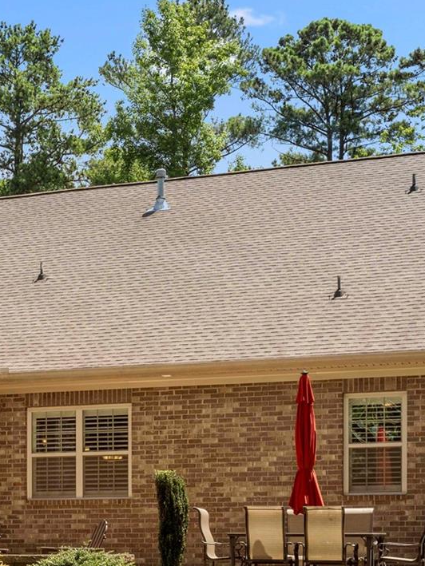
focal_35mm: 75
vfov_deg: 26.0
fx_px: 1227
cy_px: 300
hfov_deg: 19.4
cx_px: 60
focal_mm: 27
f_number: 10
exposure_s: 1/160
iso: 100
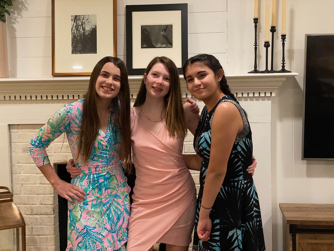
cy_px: 126
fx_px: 502
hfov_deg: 36.8
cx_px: 167
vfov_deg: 28.0
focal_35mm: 52
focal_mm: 6
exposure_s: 1/30
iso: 500
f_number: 2
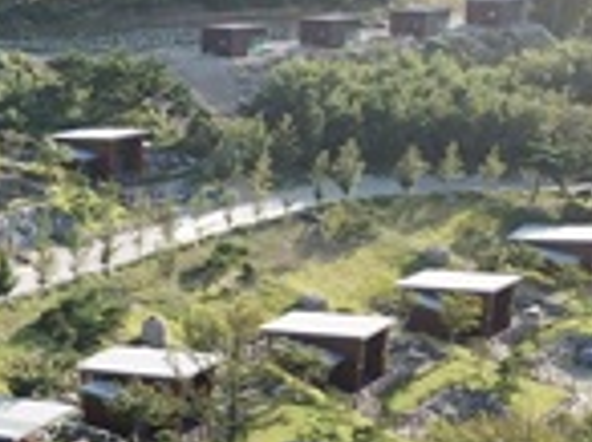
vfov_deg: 13.8
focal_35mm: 107
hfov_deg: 17.0
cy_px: 130
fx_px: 1827
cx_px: -247
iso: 100
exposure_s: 1/325
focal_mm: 4.73
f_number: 2.2
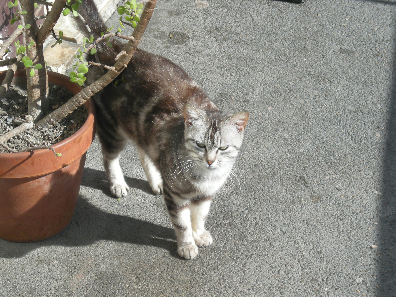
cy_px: 148
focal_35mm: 105
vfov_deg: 14.1
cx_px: 198
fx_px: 1201
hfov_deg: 18.7
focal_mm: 17.1
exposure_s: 1/170
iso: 50
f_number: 4.7
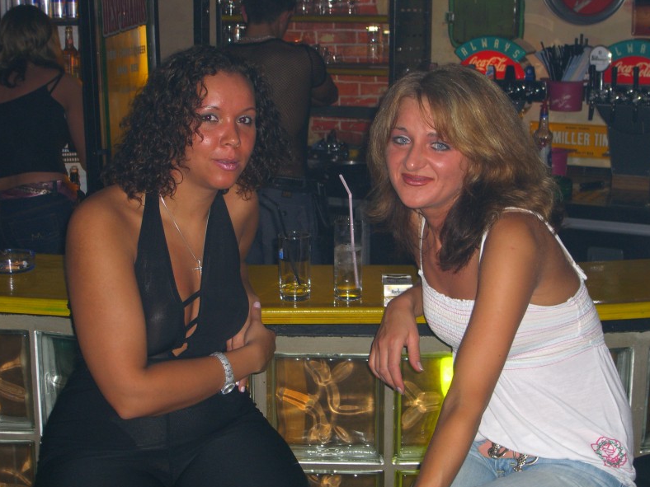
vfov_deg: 21.3
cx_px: 327
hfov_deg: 28.2
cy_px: 246
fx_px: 1296
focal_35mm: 69
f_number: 4
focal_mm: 14.2
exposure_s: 1/60
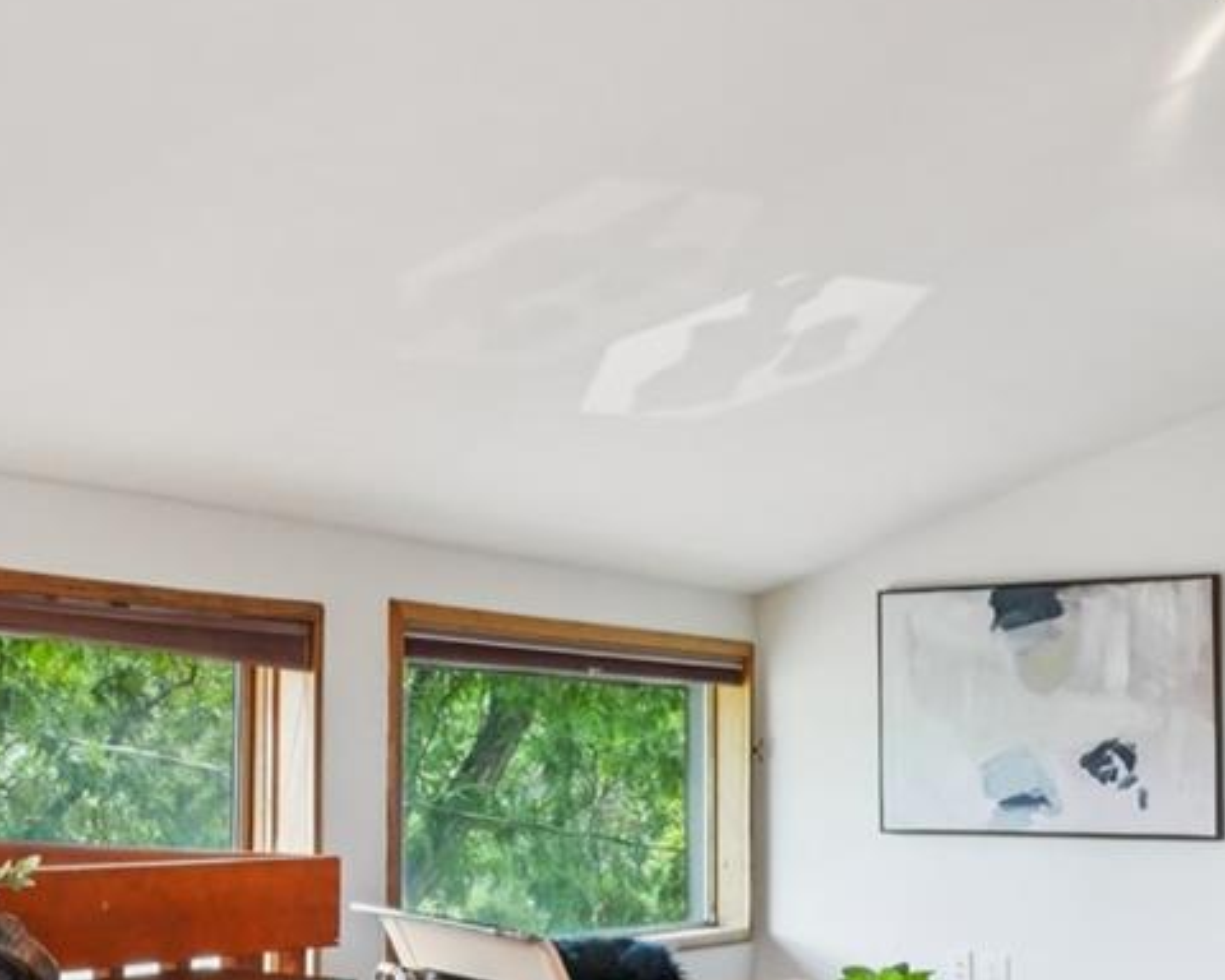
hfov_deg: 35.5
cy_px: 791
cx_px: 314
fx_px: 1869
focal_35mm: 52
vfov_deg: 28.7
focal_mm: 11
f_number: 8
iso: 800
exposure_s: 1/20
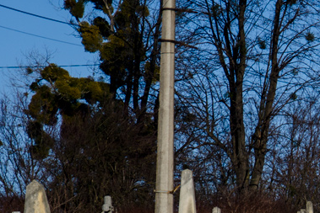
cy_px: 233
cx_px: 457
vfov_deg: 3.9
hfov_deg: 5.9
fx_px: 3094
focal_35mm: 348
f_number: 5.3
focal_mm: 80
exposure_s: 1/800
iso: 100
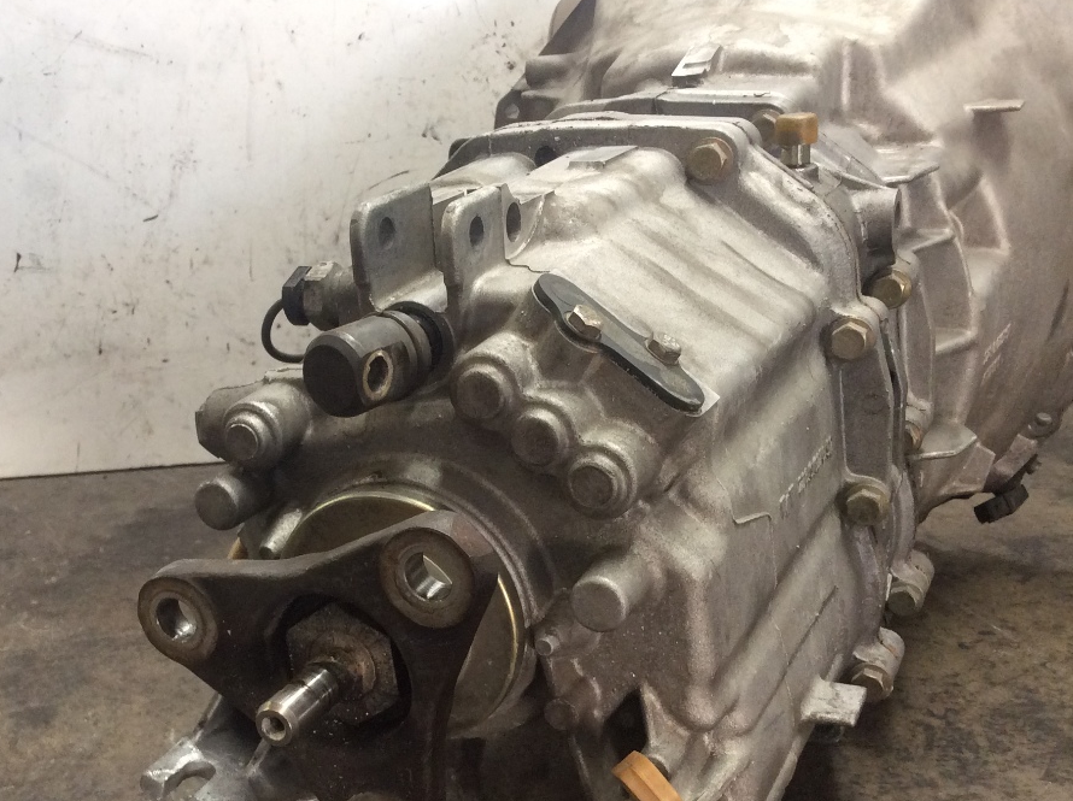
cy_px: 534
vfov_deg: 31.2
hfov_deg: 41.0
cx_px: 410
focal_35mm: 46
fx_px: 1424
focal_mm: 3.3
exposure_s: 1/24
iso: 80
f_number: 2.4
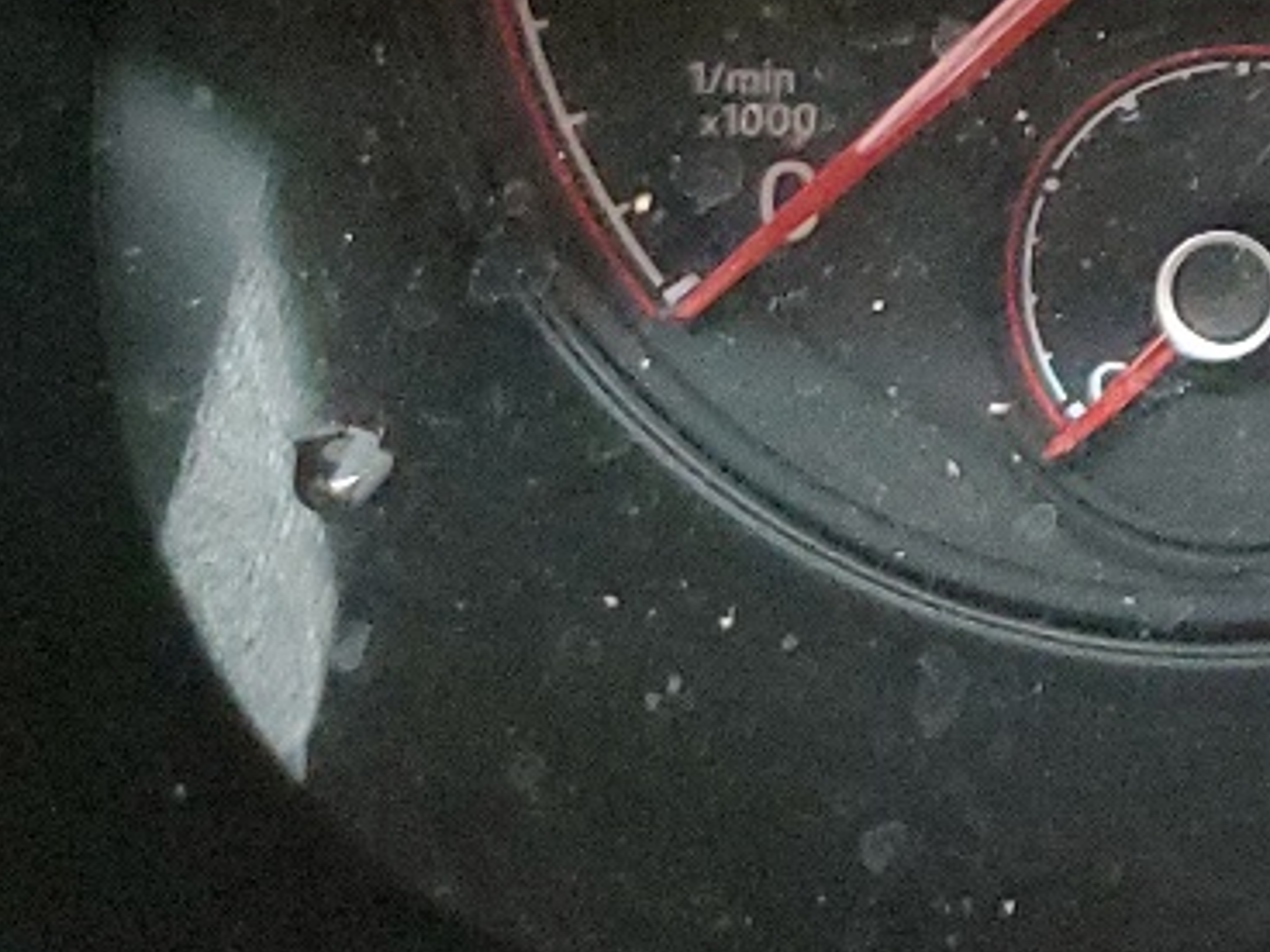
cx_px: 2706
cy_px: -521
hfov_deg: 14.0
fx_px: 4146
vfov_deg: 12.4
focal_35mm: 113
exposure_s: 1/15
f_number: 1.5
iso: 672
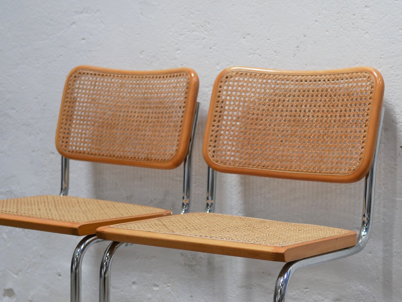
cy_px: 244
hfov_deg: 27.0
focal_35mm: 72
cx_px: 191
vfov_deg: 20.2
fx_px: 837
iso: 320
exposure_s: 1/60
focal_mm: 20
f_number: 1.7
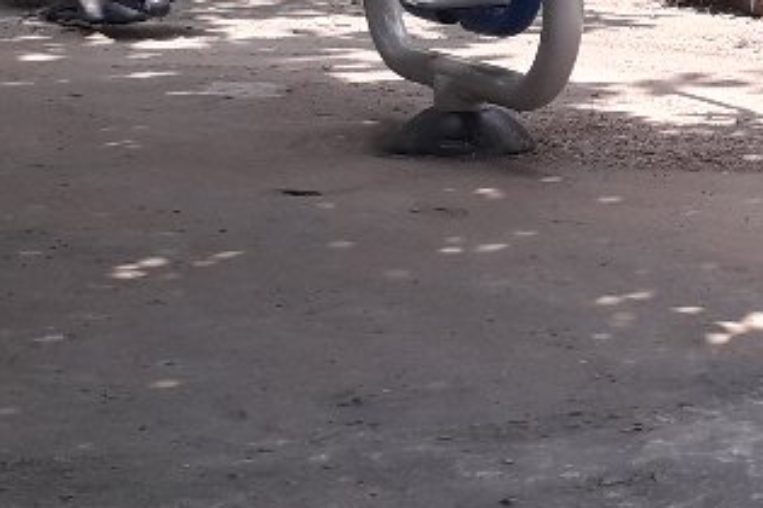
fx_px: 2416
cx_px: 887
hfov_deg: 17.2
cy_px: -60
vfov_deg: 11.8
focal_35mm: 114
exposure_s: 1/272
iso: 40
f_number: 1.9
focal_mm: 3.6
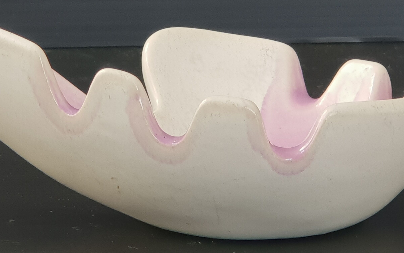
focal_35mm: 92
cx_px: 134
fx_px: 1013
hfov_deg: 22.5
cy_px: 93
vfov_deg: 14.2
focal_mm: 6
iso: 32
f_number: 2.4
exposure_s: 1/33
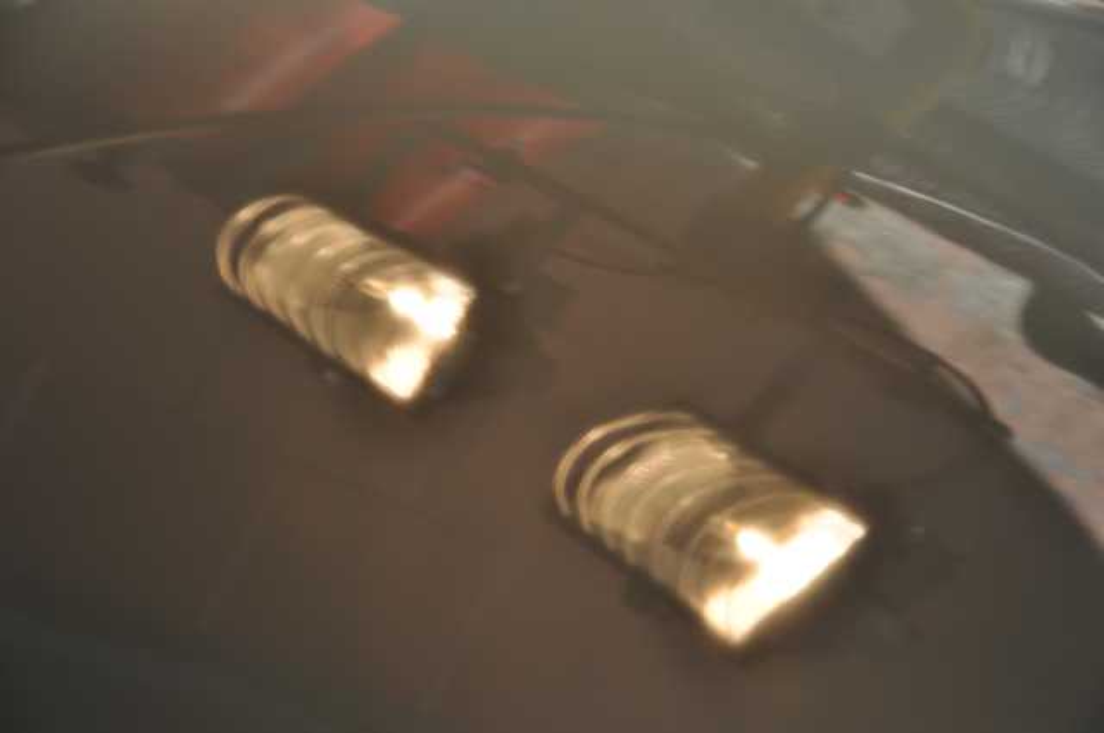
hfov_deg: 11.8
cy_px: 366
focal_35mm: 174
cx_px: 552
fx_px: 5329
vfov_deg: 7.9
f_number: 9
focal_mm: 116
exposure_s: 1/320
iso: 200
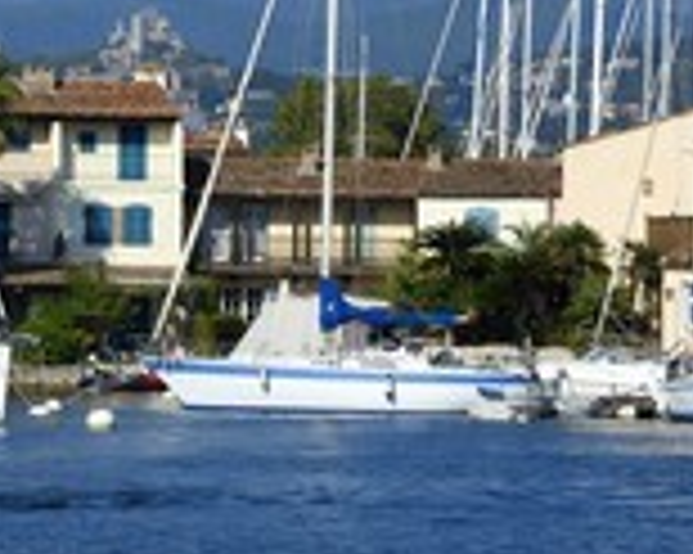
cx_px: 58
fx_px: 9716
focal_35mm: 474
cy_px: -27
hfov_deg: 4.1
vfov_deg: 3.3
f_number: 11
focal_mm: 185
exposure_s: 1/320
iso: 200
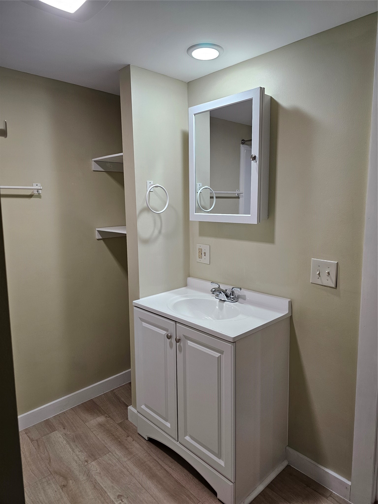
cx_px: 189
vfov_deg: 73.9
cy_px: 252
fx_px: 335
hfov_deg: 58.9
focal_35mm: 23
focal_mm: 6.3
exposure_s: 1/120
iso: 125
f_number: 1.7
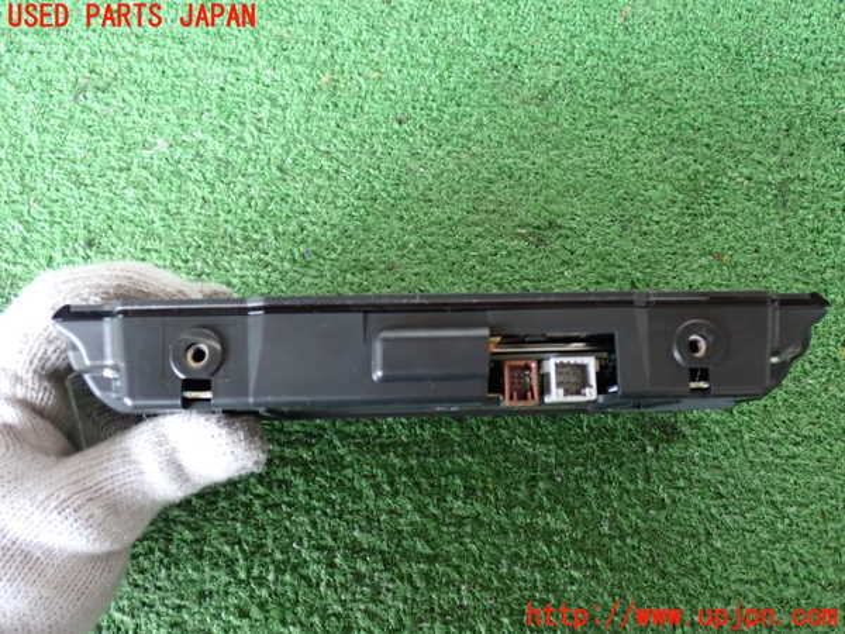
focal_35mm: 36
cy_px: 317
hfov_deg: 51.4
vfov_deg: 39.7
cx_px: 422
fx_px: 879
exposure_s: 1/20
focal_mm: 6.37
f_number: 2.5
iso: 800
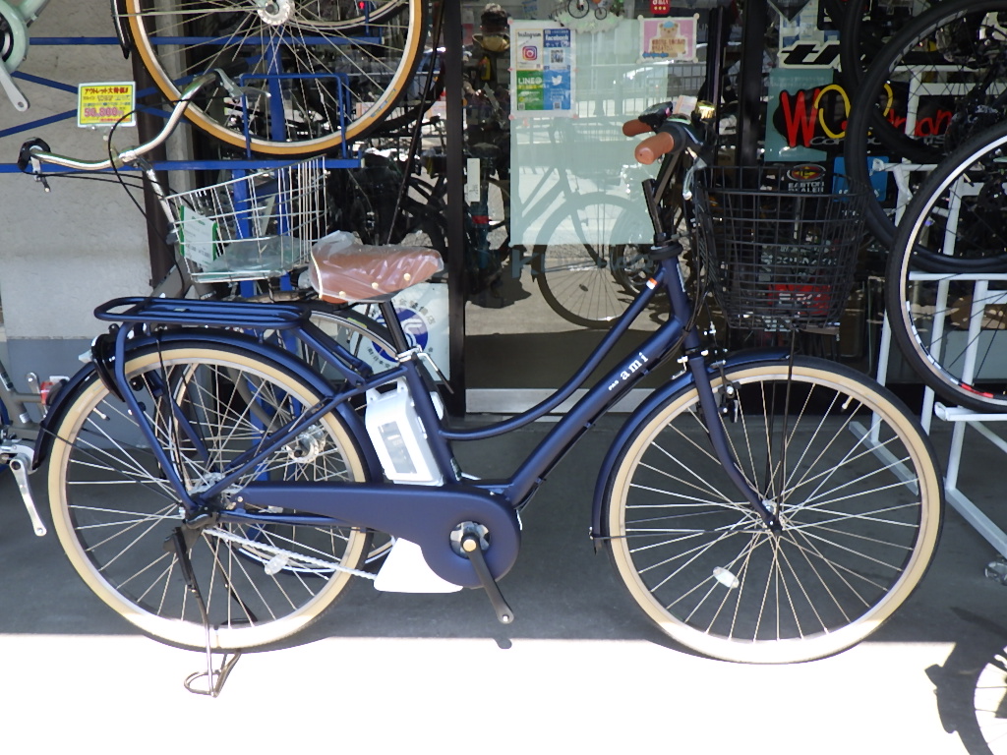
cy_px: 378
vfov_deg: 41.8
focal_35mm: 34
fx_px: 989
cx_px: 504
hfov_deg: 54.0
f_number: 3.8
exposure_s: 1/100
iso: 125
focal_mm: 6.1
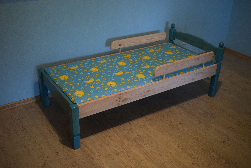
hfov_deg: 49.5
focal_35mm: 39
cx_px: 126
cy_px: 84
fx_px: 272
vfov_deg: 34.2
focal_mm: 26
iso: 1250
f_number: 4
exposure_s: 1/60
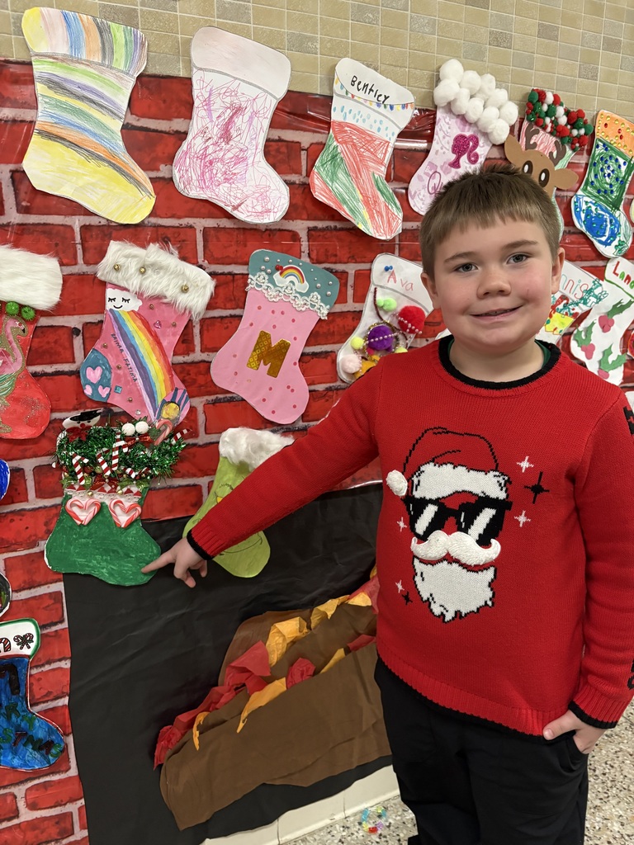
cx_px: 317
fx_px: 635
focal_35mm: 26
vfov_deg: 67.3
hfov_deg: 53.1
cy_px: 422
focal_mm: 5.96
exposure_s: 1/60
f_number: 1.6
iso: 320
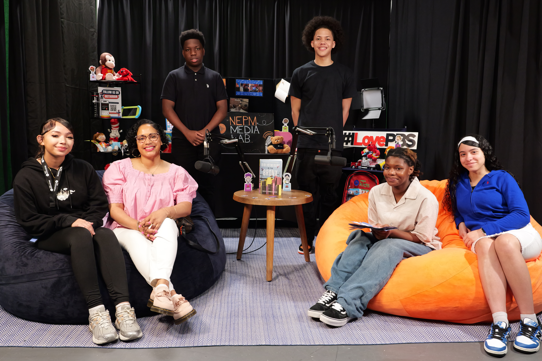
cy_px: 180
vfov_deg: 44.9
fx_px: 436
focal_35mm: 29
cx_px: 271
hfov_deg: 63.7
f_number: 7.1
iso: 6400
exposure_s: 1/40
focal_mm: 29
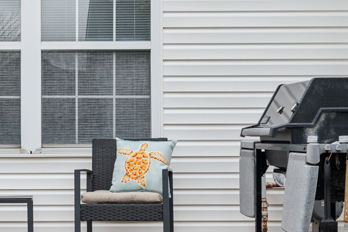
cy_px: 151
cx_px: 39
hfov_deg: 21.9
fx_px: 880
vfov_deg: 15.0
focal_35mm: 91
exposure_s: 1/320
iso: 320
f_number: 8
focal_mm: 22
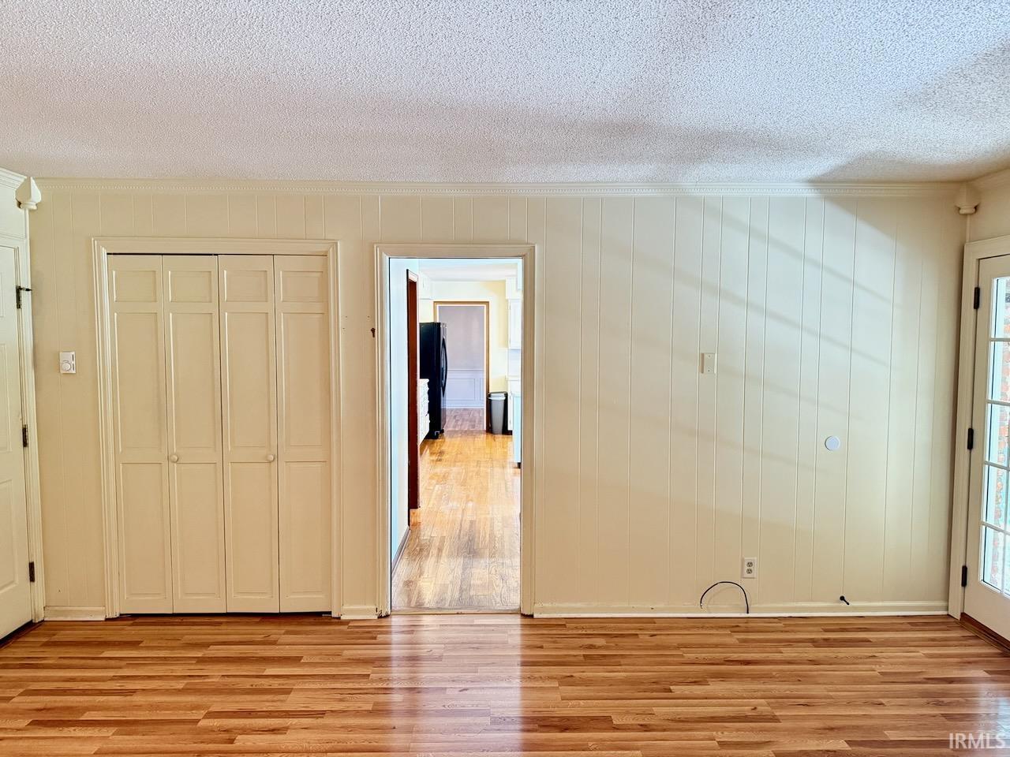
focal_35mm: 24
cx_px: 505
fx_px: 700
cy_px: 378
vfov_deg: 56.8
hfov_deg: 71.6
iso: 500
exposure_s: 1/60
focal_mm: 6.76
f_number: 1.78
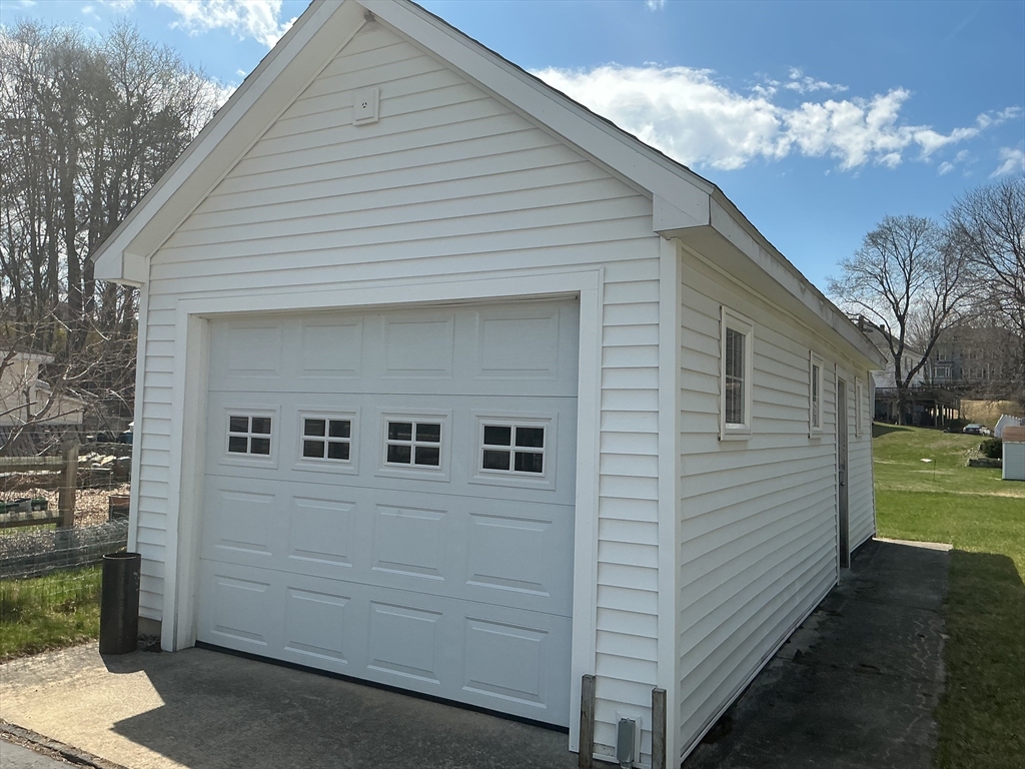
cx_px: 512
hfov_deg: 61.7
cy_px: 384
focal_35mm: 29
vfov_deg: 48.2
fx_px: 859
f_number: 1.8
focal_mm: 3
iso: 25
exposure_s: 1/2667
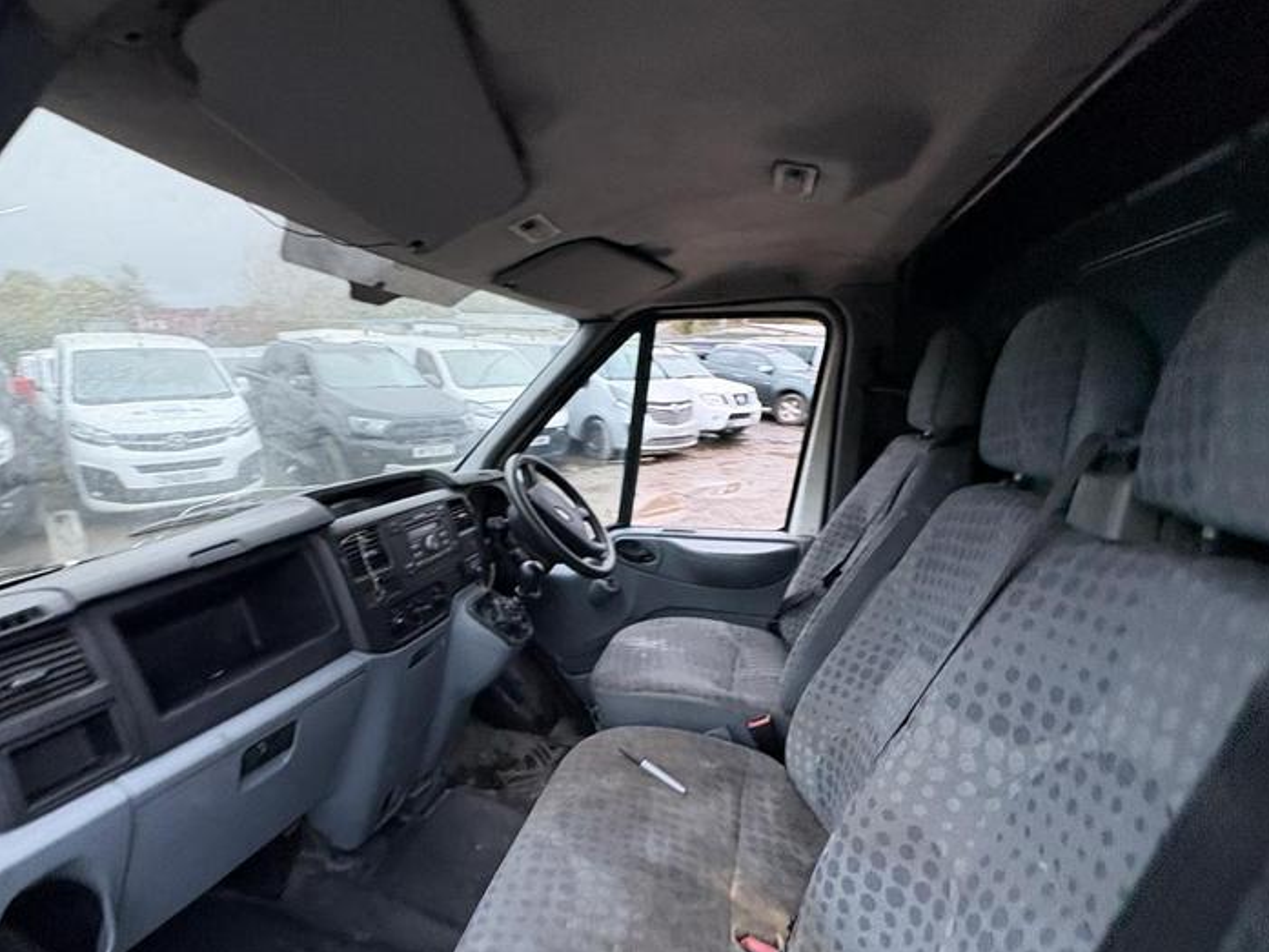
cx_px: 523
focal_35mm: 18
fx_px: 660
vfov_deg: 71.1
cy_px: 552
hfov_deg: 86.9
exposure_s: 1/60
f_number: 2.2
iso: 320
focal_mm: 2.22
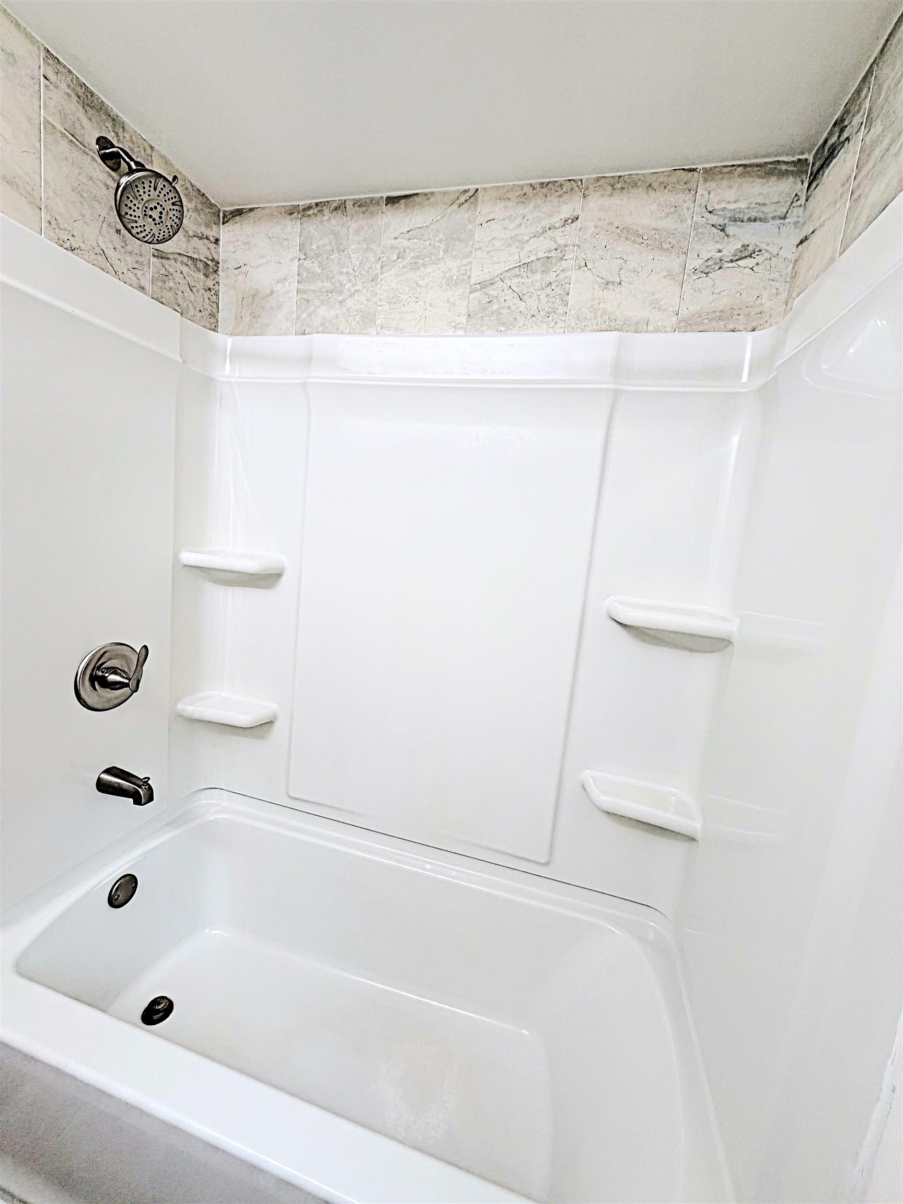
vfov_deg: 102.1
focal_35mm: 14
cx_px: 452
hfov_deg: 85.7
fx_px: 487
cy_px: 602
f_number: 2.2
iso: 160
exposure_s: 1/120
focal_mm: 2.22
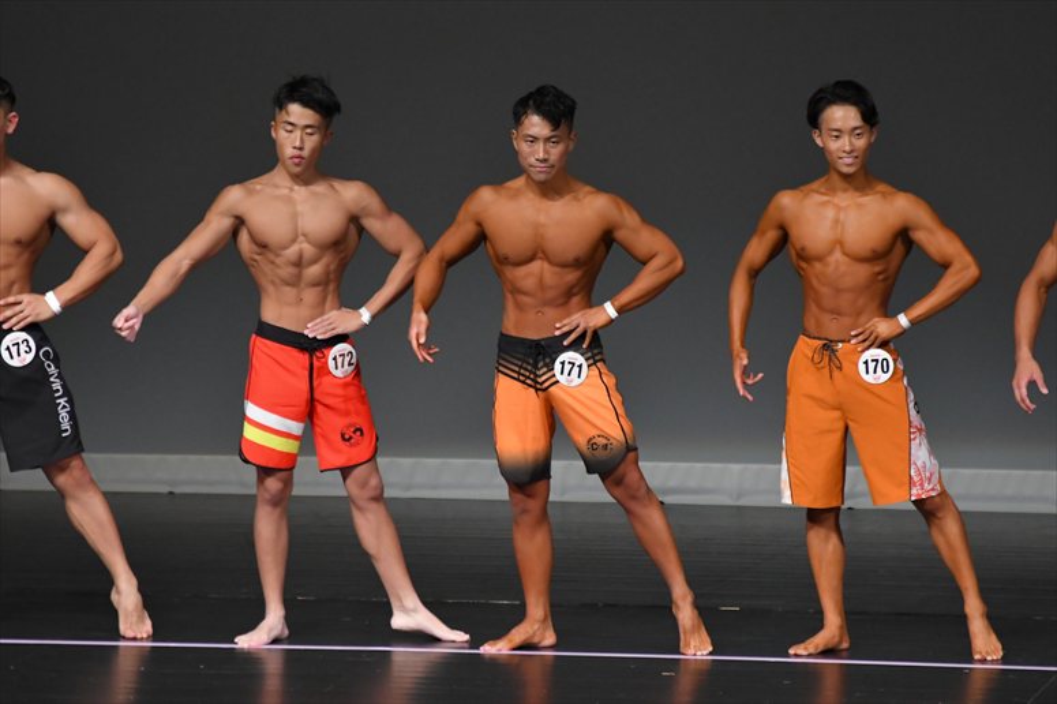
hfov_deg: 5.5
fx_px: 11005
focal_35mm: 375
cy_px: 352
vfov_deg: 3.7
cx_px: 528
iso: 4000
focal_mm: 250
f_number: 5.6
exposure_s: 1/400
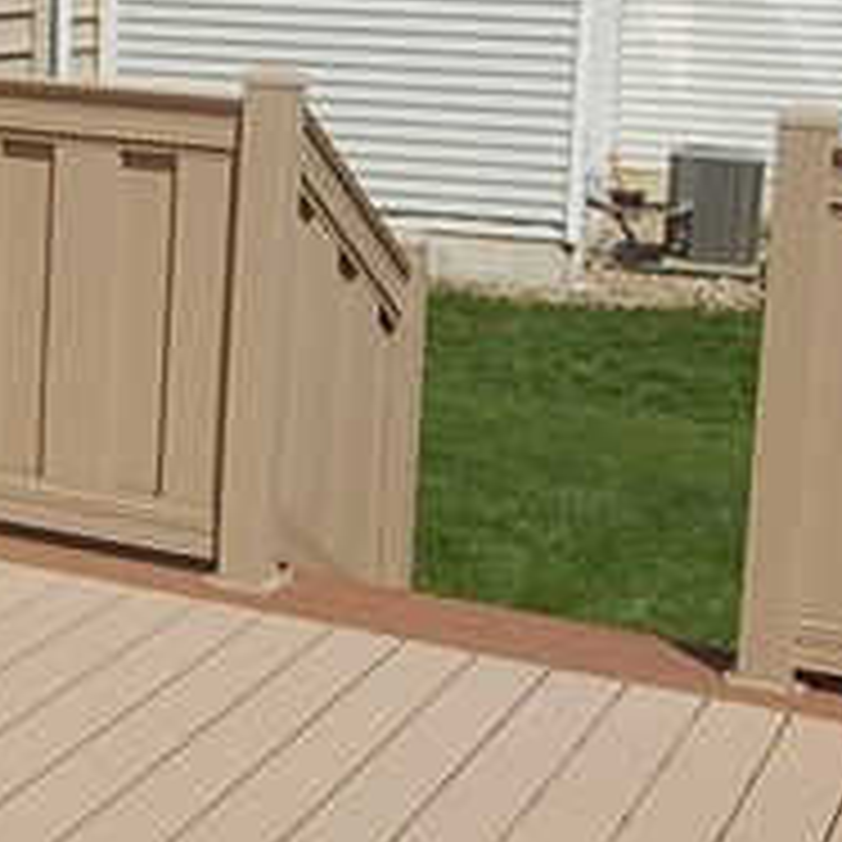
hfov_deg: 23.1
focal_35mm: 74
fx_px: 2036
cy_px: 171
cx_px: 191
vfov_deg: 23.0
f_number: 10
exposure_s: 1/400
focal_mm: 10
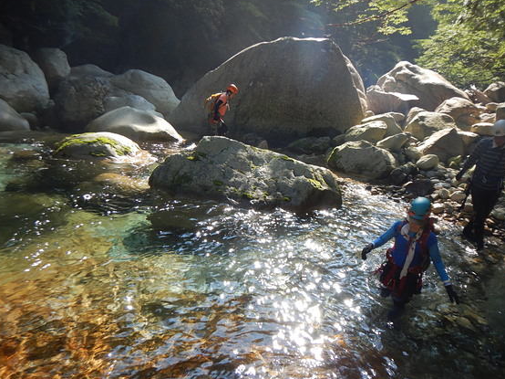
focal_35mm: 26
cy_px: 177
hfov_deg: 67.3
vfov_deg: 53.0
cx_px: 252
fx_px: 379
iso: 125
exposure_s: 1/500
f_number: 2.8
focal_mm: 4.3
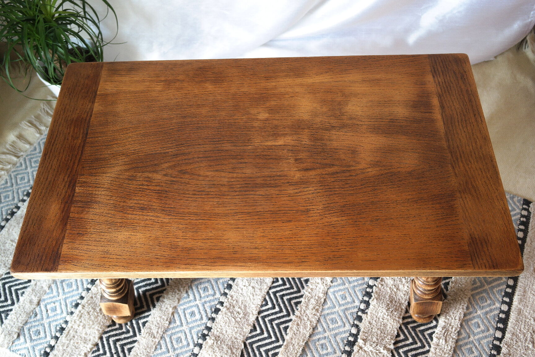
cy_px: 178
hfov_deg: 57.2
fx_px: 490
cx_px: 268
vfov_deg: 40.0
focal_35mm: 33
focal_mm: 22
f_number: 5.6
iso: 200
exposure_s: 1/30
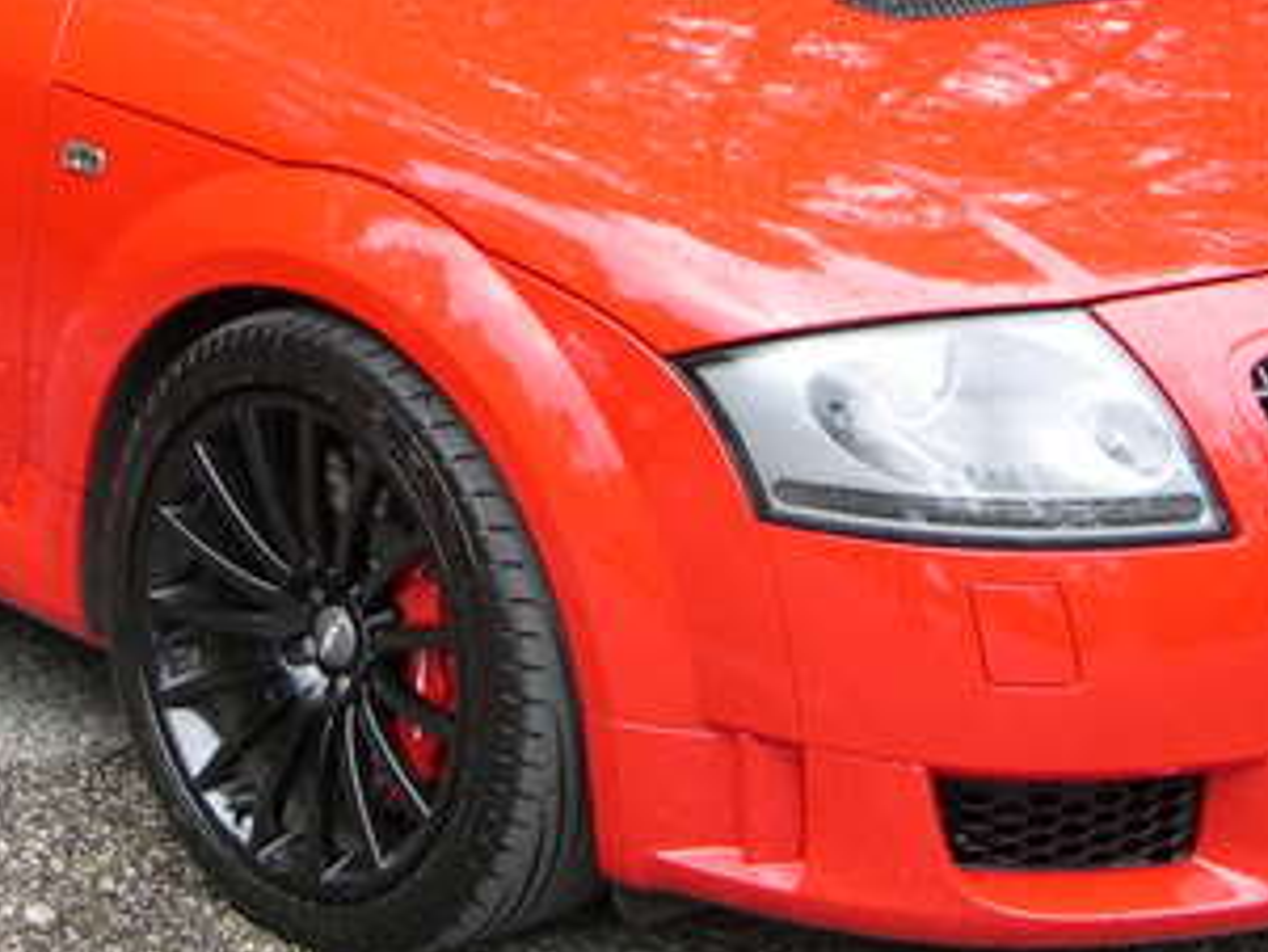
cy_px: 177
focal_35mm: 101
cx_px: 286
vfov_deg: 14.6
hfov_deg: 19.3
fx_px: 3701
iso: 100
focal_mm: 8
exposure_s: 1/232
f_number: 2.8
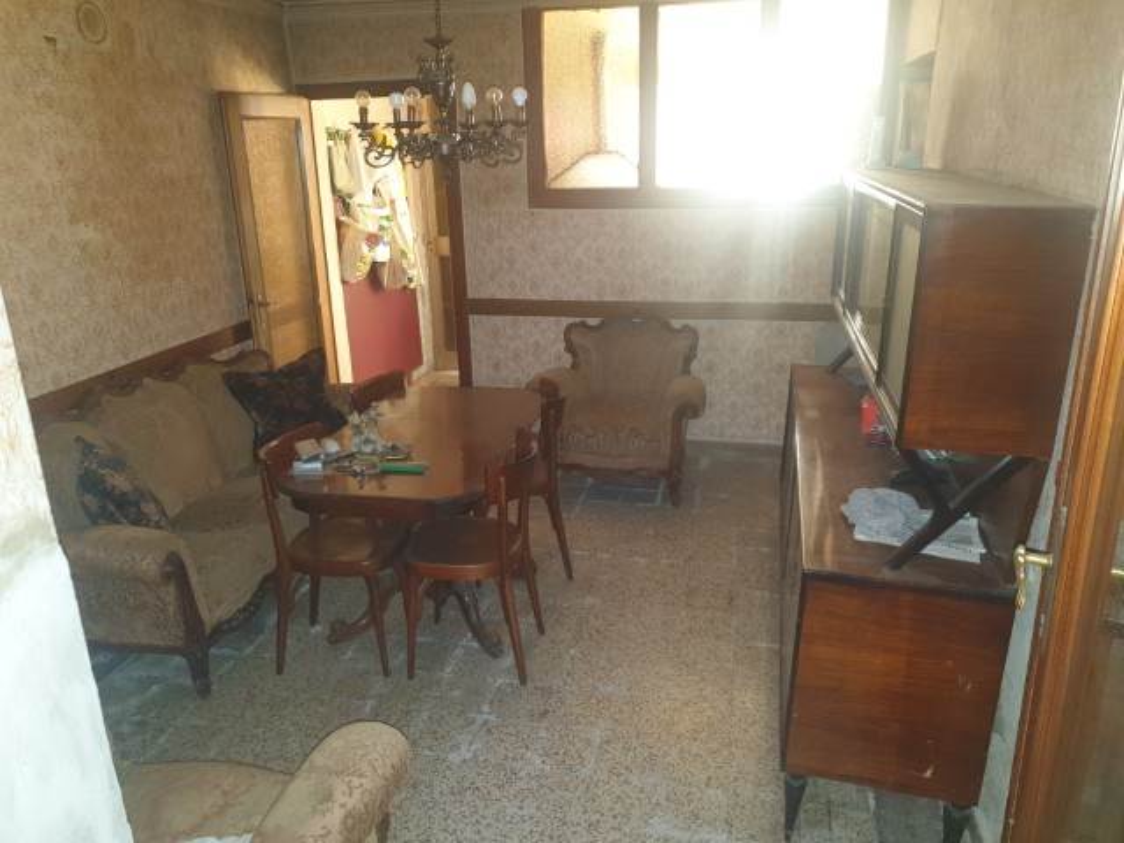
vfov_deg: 53.1
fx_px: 844
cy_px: 422
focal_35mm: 26
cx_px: 562
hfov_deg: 67.3
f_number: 1.5
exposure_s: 1/10
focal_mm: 4.3
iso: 125
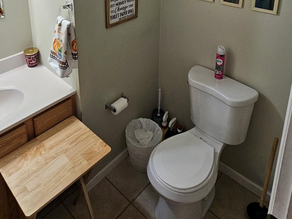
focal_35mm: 28
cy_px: -2
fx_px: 236
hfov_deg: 62.8
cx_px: 115
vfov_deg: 42.7
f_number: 2.2
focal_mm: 2.2
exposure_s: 1/60
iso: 250
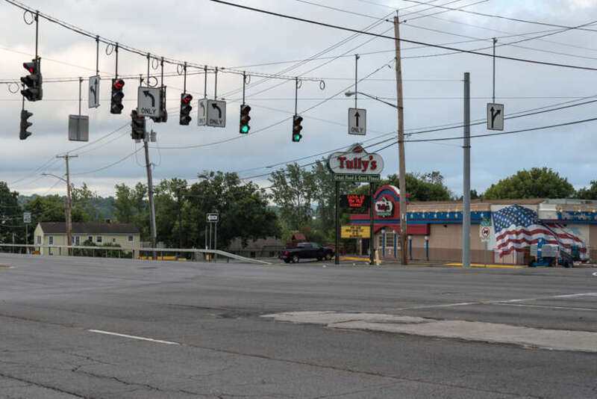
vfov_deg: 20.9
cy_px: 200
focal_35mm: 65
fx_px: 1078
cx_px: 298
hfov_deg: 30.9
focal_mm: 65
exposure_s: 1/125
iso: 100
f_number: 5.6
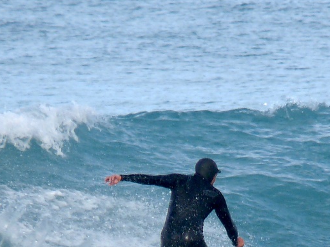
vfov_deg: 1.0
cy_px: 349
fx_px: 14481
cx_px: 363
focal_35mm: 1519
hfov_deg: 1.3
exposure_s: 1/500
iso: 100
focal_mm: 86.4
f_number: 5.6
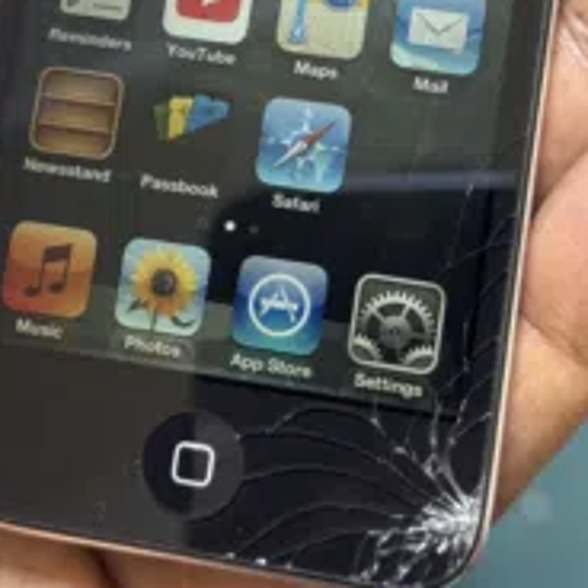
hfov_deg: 18.9
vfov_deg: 18.4
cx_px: 265
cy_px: 16
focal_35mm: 92
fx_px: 1768
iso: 250
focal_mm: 6.76
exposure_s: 1/50
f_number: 1.78
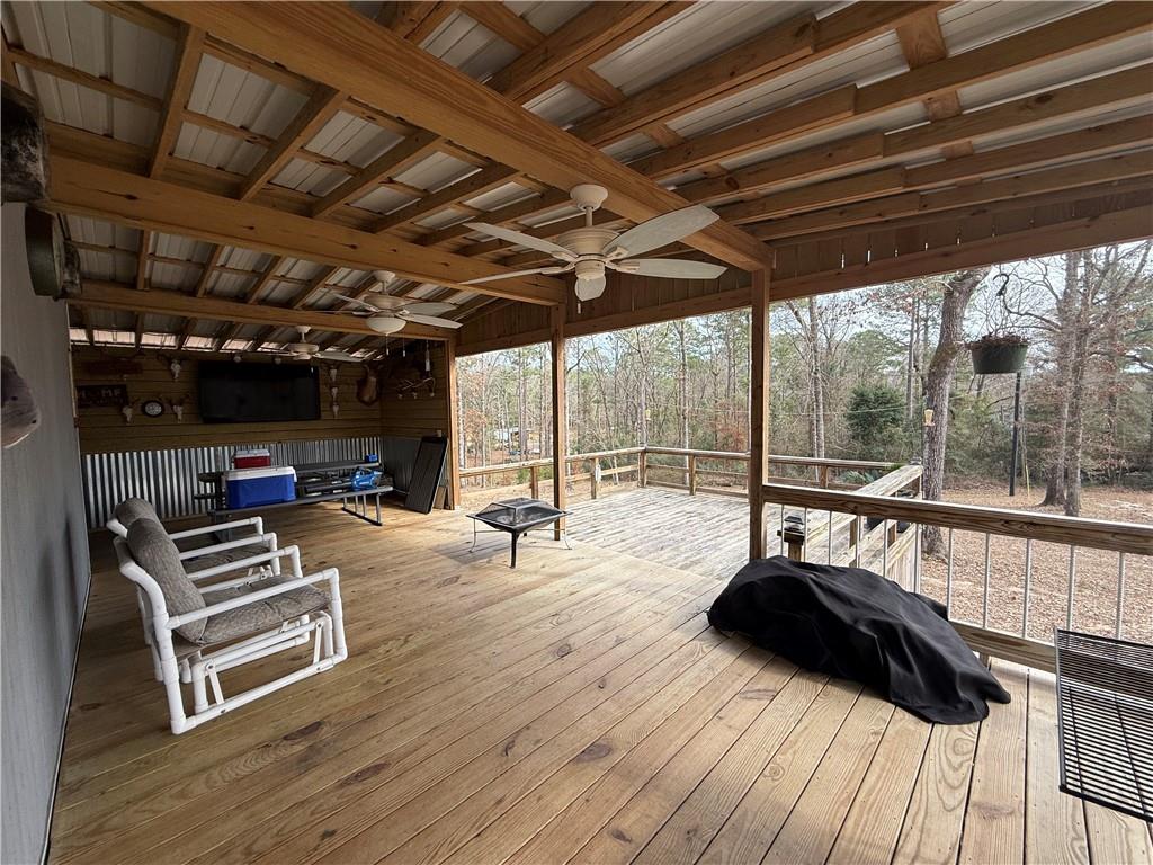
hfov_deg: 102.1
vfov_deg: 85.7
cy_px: 432
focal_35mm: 14
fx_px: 466
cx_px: 576
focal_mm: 2.22
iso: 50
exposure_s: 1/359
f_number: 2.2
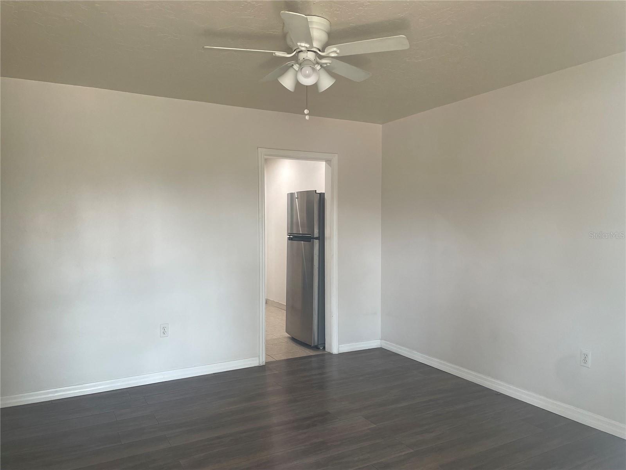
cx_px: 313
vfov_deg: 53.1
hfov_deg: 67.3
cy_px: 235
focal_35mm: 26
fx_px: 470
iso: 125
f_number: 1.6
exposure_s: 1/121
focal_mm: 4.2
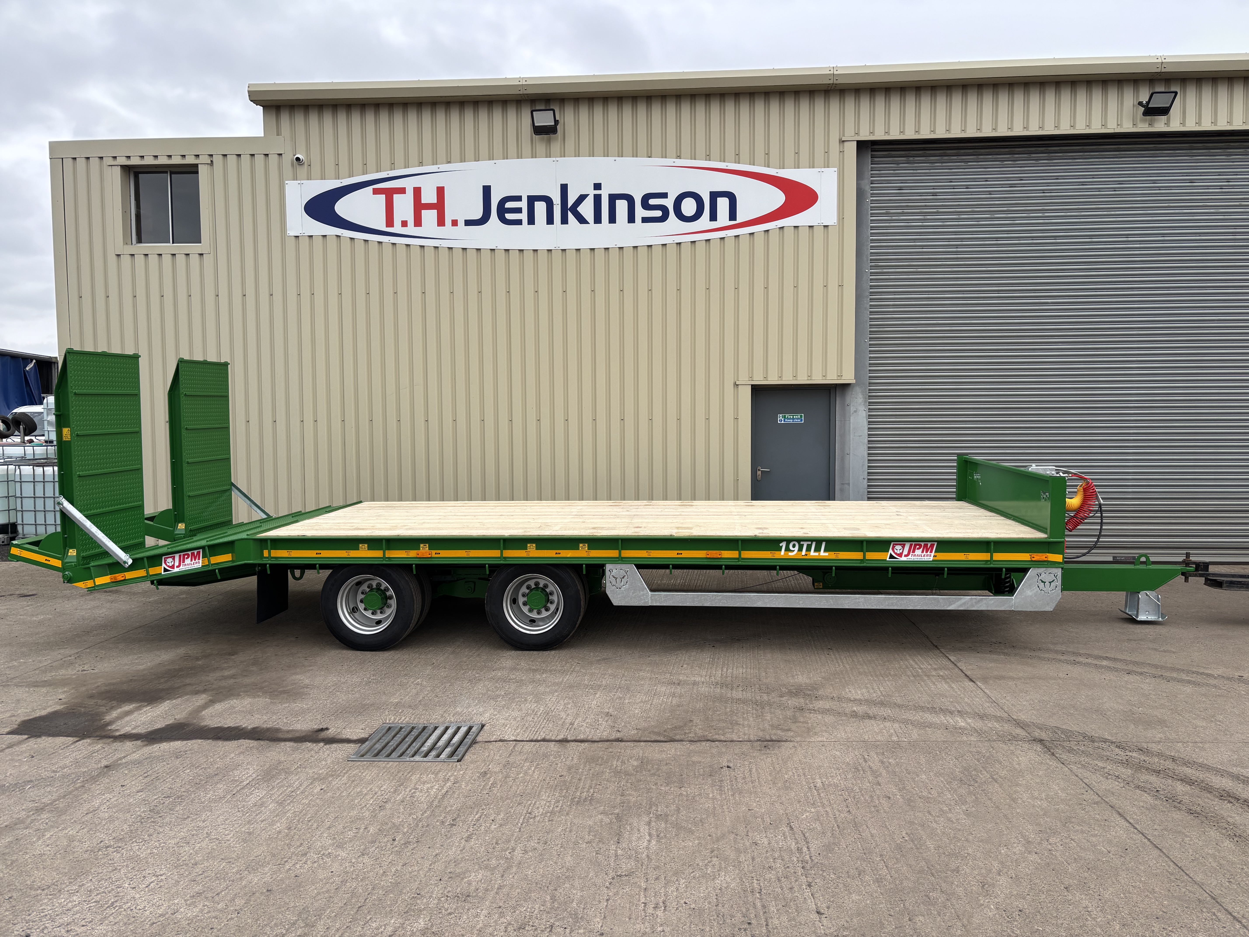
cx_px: 624
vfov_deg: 53.1
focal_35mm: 26
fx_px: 938
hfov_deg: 67.3
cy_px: 468
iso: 50
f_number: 1.6
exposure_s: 1/559
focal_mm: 5.96
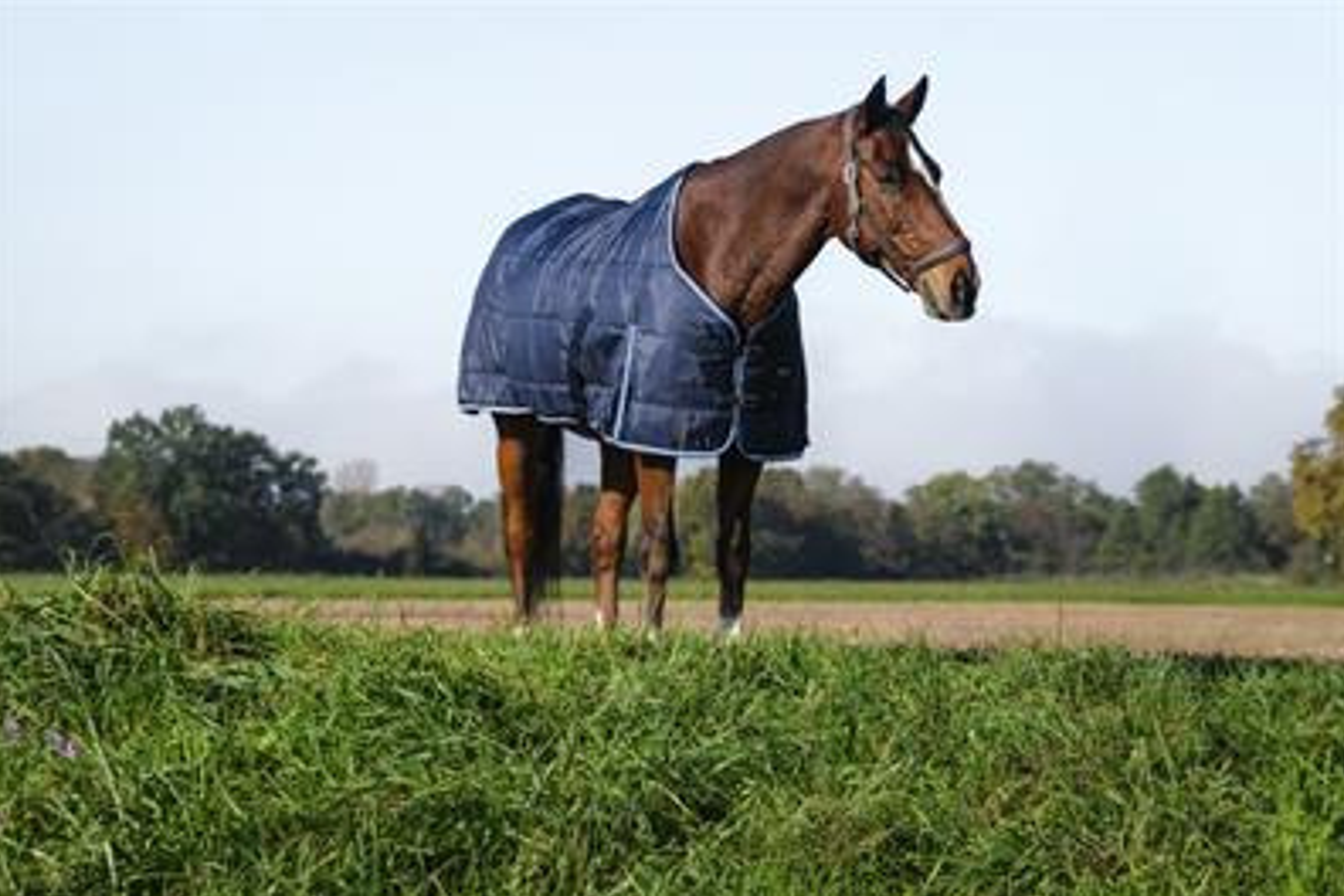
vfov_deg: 12.9
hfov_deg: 19.3
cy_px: 448
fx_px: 3957
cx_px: 669
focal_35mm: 106
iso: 800
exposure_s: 1/4000
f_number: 5.6
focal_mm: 70
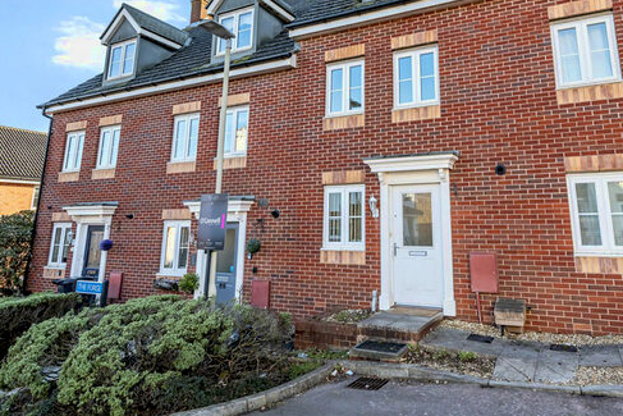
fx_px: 398
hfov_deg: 74.9
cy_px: 129
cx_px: 385
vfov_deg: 53.7
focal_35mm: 23
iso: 320
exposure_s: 1/400
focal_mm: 16
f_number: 8
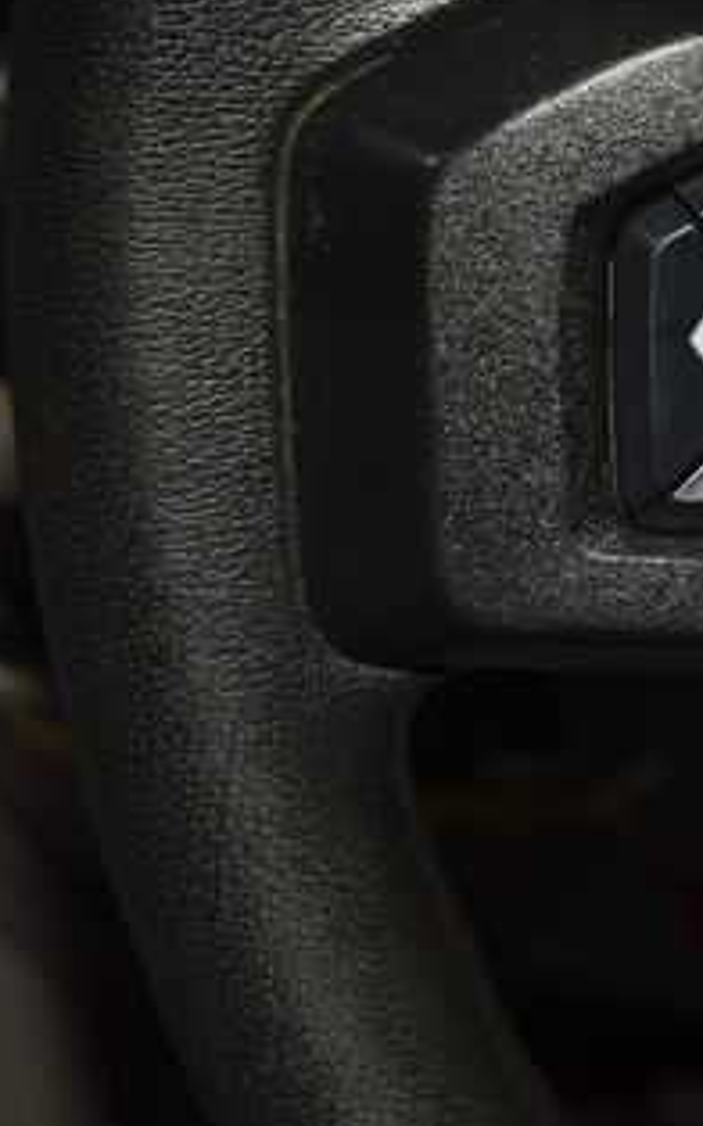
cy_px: 511
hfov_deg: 6.0
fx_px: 6689
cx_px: 933
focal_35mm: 218
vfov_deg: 9.6
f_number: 8
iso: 100
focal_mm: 70
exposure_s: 1/125
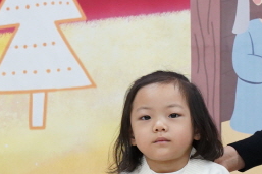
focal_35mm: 167
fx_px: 1215
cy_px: 128
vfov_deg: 8.2
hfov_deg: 10.9
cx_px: 569
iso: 2500
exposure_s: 1/60
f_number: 6.3
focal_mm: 33
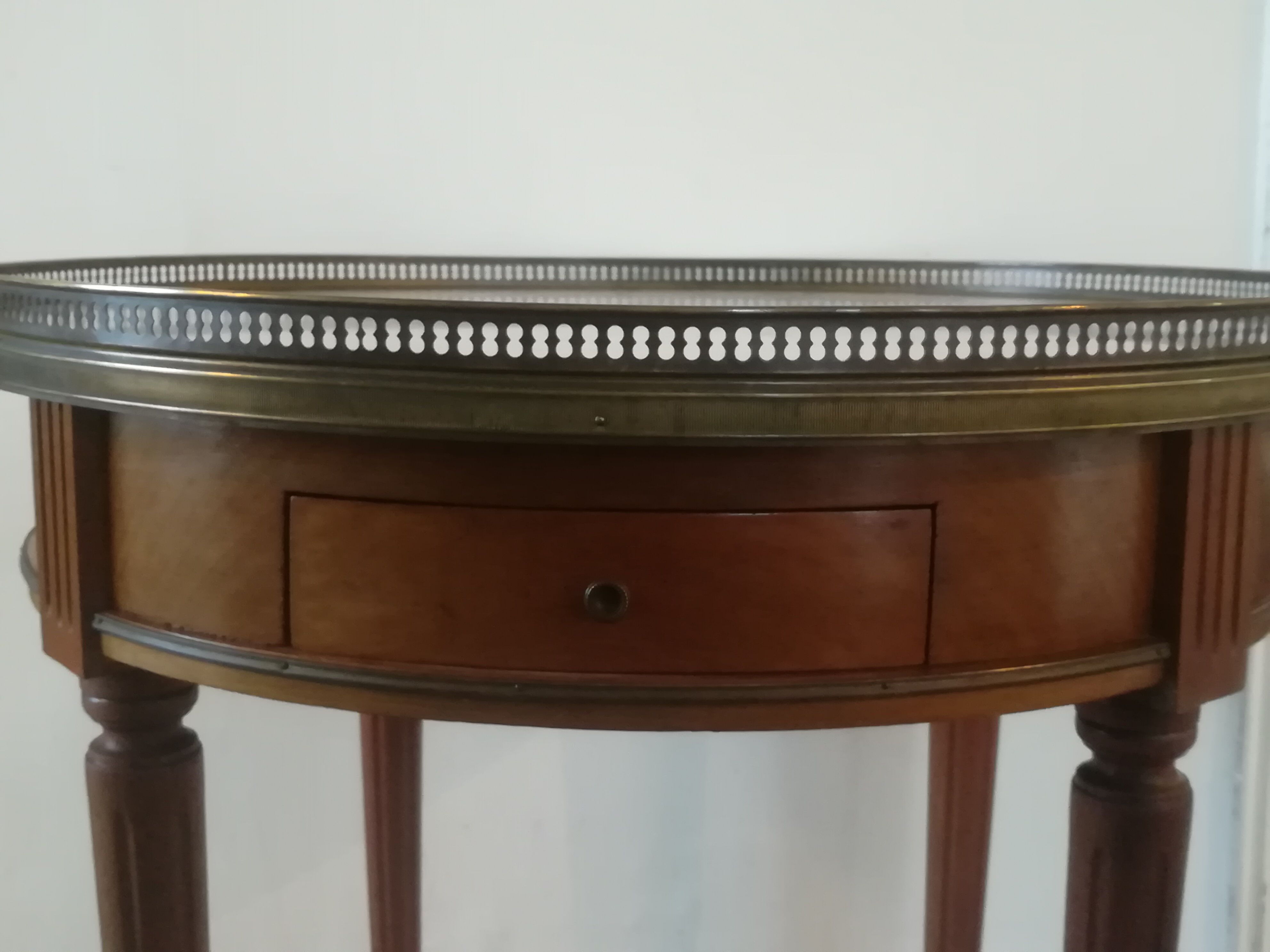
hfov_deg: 47.9
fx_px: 1431
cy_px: 476
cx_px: 635
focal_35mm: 39
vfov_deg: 36.8
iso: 400
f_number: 2.2
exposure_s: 1/25
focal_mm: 3.83
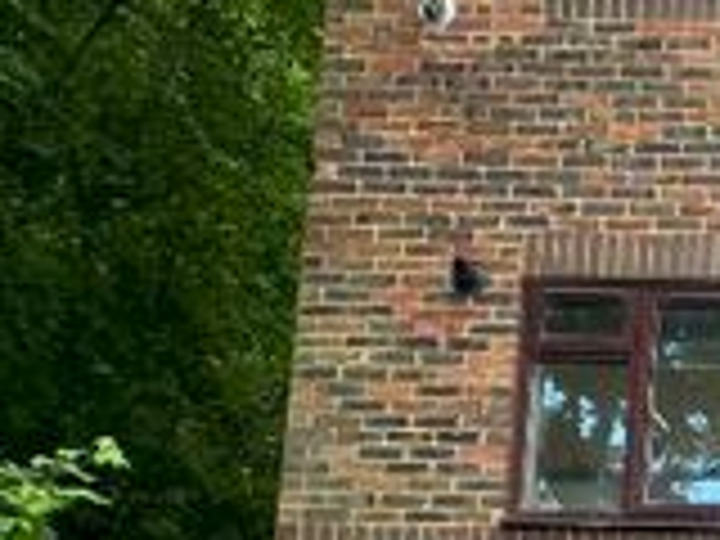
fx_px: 2371
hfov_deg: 14.2
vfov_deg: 12.6
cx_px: 1490
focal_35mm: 114
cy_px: 677
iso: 32
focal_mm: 4.25
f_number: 1.8
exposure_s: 1/194
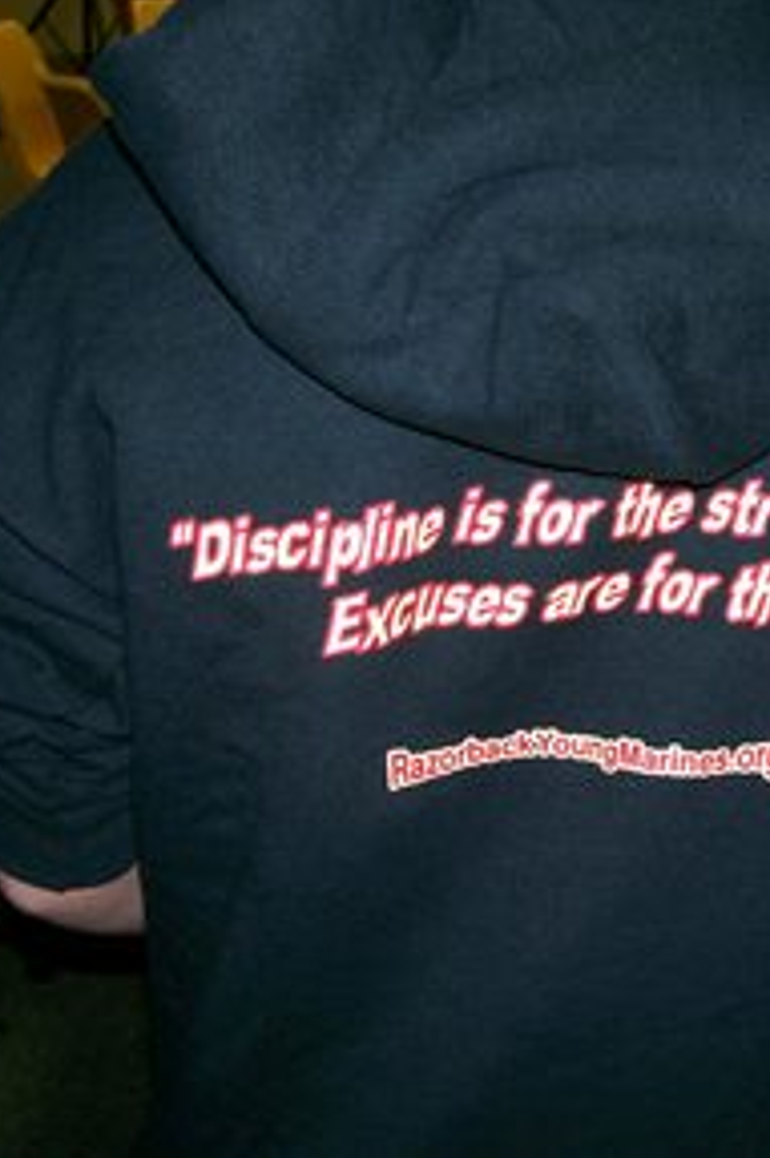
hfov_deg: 26.3
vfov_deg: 38.9
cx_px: 530
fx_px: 1638
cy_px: 575
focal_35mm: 51
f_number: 2.7
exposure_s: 1/64
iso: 80
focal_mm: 6
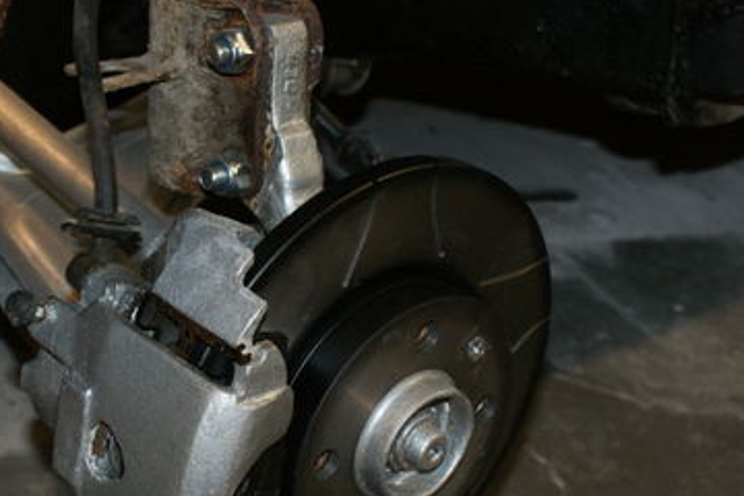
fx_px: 1653
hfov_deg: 25.2
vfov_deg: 17.0
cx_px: 223
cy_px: 347
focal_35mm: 80
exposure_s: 1/60
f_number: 5.6
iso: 400
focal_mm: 30
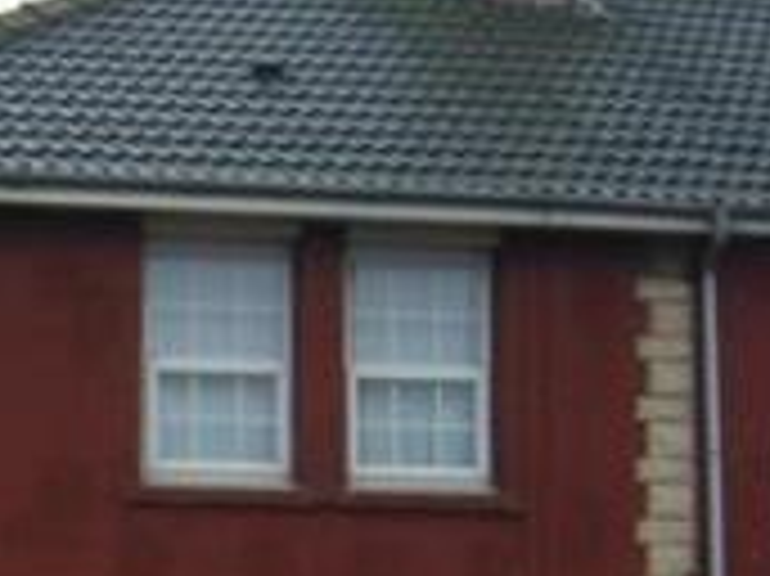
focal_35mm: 123
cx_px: -133
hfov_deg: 15.5
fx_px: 2734
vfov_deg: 11.8
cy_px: 677
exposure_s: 1/100
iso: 80
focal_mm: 7.5
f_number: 2.8
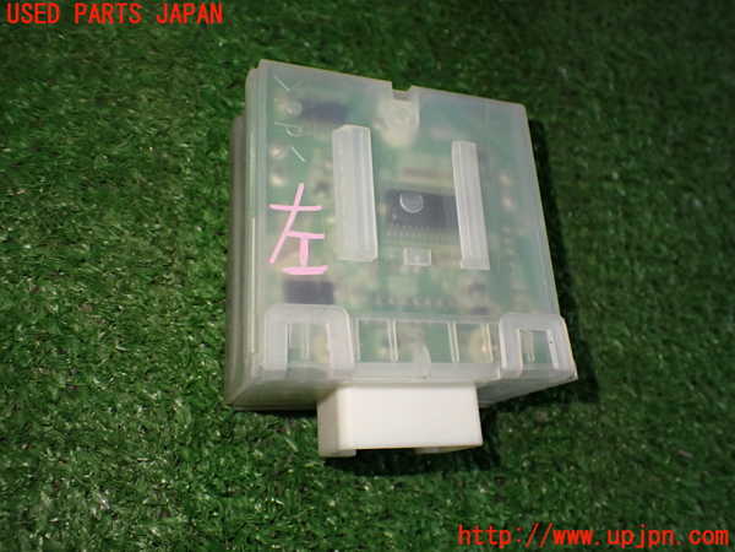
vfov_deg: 46.8
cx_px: 368
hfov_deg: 60.0
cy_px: 276
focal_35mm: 30
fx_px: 637
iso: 320
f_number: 2.3
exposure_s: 1/125
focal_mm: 5.4
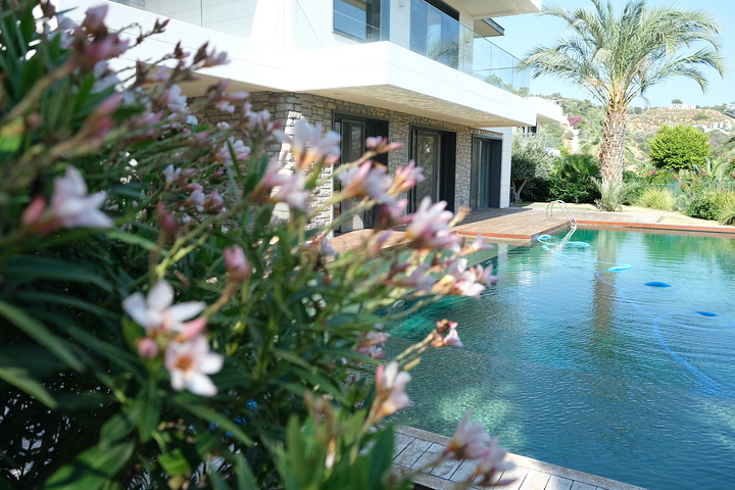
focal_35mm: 27
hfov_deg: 67.4
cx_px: 368
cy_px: 245
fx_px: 551
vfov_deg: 47.9
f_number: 5
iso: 160
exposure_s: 1/240
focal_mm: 18
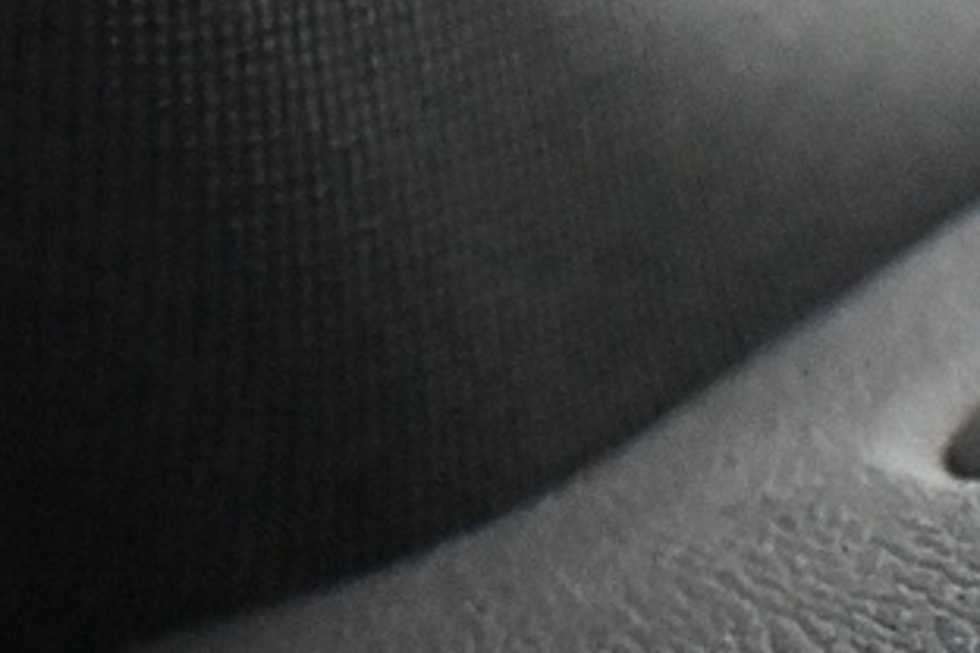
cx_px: -1417
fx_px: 4554
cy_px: -107
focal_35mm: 167
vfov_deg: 8.1
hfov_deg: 10.5
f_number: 4
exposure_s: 1/60
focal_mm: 21.5
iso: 11400
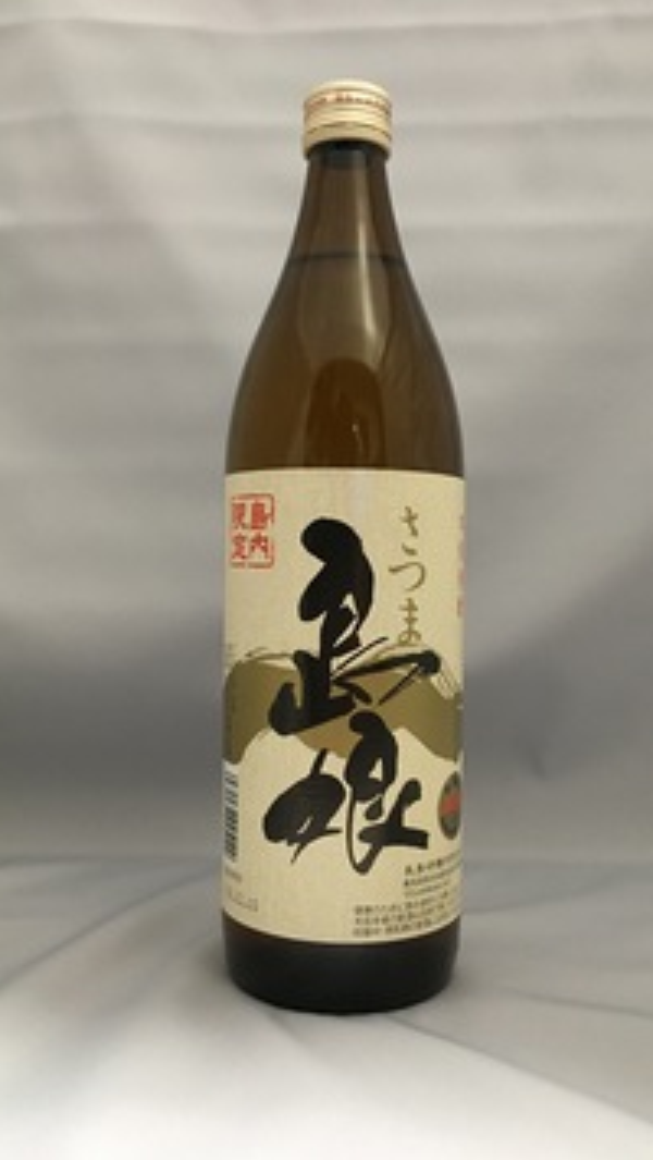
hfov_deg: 36.7
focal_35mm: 32
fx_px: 984
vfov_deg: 61.0
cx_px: 333
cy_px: 585
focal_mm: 4.15
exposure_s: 1/15
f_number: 2.2
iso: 200
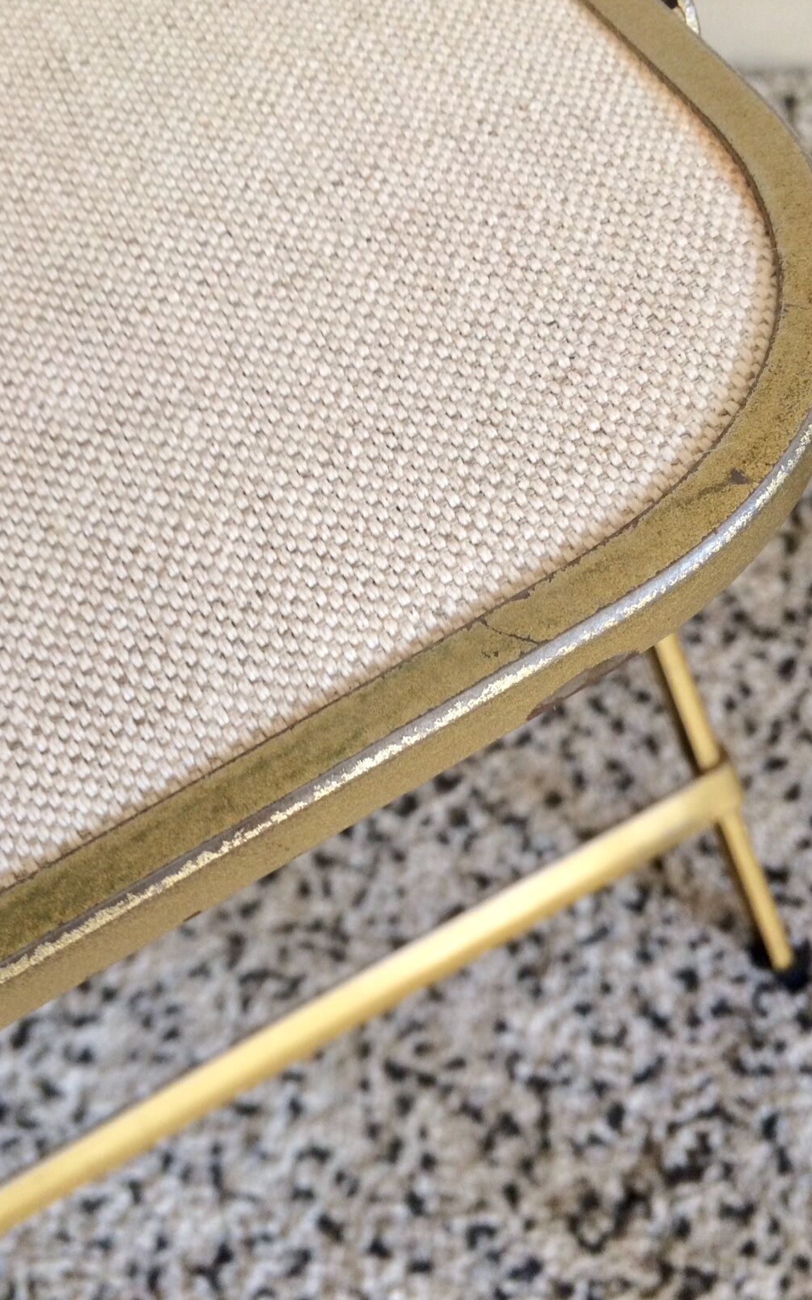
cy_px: 651
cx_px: 416
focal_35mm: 31
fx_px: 1098
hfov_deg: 40.6
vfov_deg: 61.2
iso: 100
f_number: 2.2
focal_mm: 4.15
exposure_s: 1/33
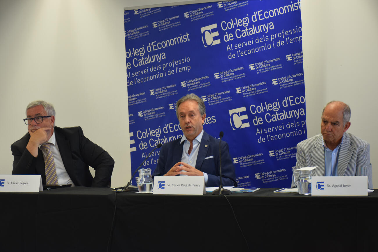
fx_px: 788
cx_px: 189
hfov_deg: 27.0
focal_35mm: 75
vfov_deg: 18.2
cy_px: 126
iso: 720
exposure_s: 1/60
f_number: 4.8
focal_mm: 50
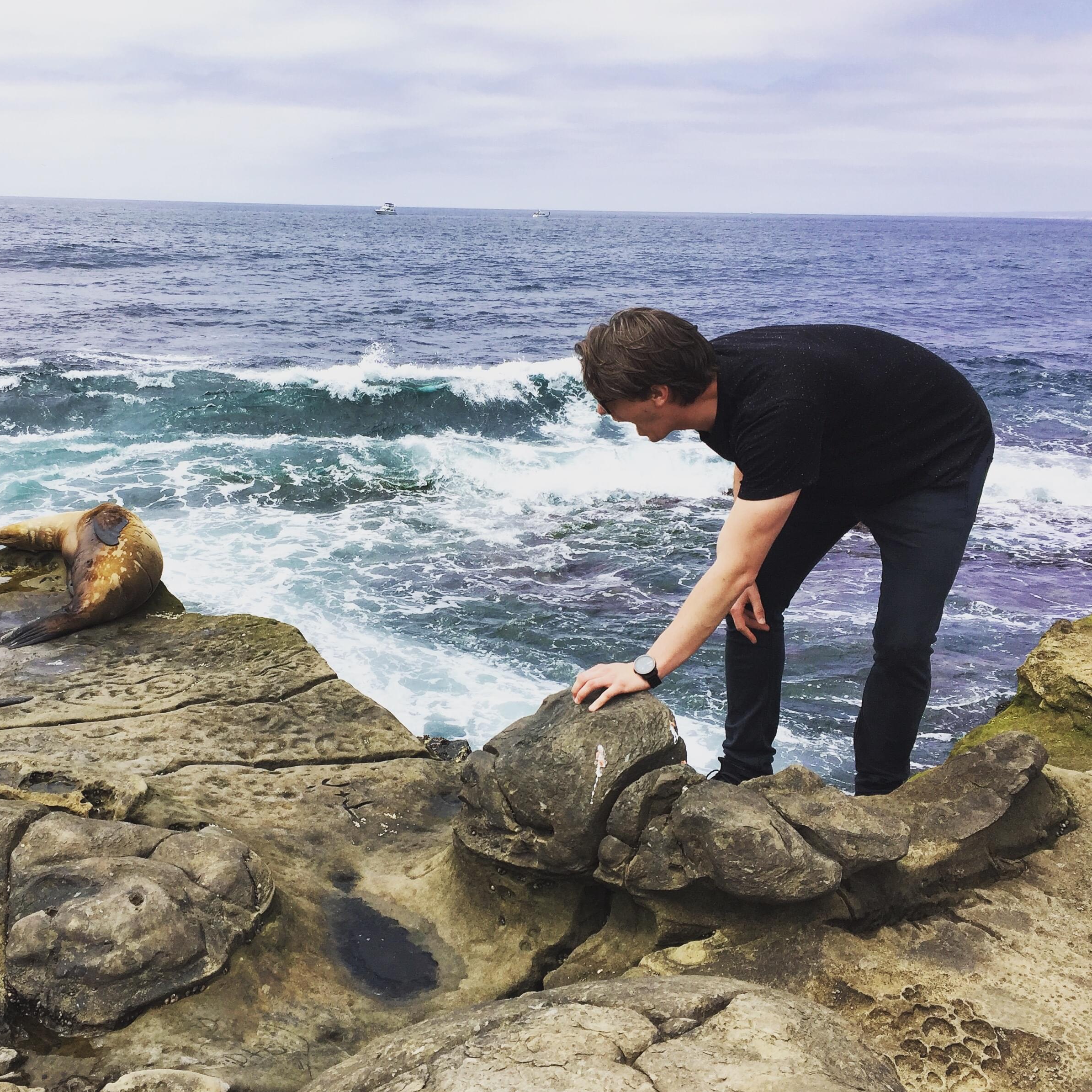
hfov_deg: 46.7
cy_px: 551
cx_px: 388
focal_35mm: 35
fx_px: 1249
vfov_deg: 47.2
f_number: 2.2
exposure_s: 1/2475
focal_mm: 4.15
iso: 32
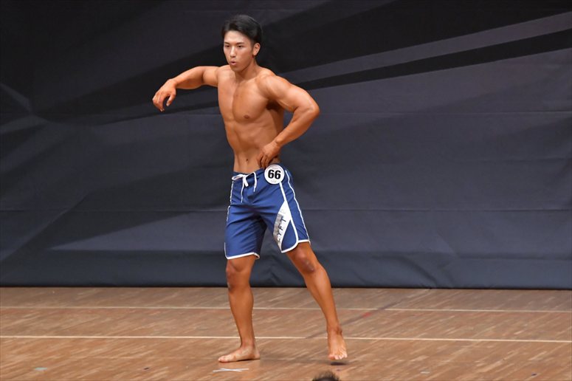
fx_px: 4764
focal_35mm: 300
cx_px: 286
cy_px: 190
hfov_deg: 6.9
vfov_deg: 4.6
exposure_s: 1/400
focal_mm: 200
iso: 6400
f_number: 5.6
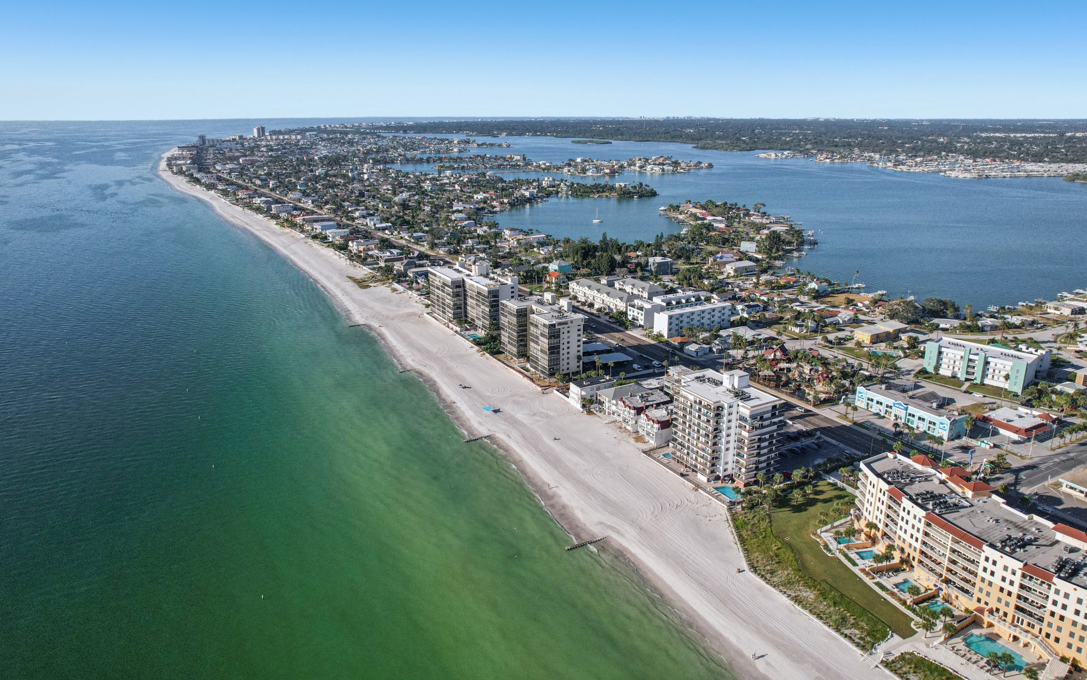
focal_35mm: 23
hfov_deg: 77.1
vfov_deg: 52.9
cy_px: 311
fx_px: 681
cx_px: 532
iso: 400
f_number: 2.8
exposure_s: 1/2500
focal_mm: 8.4
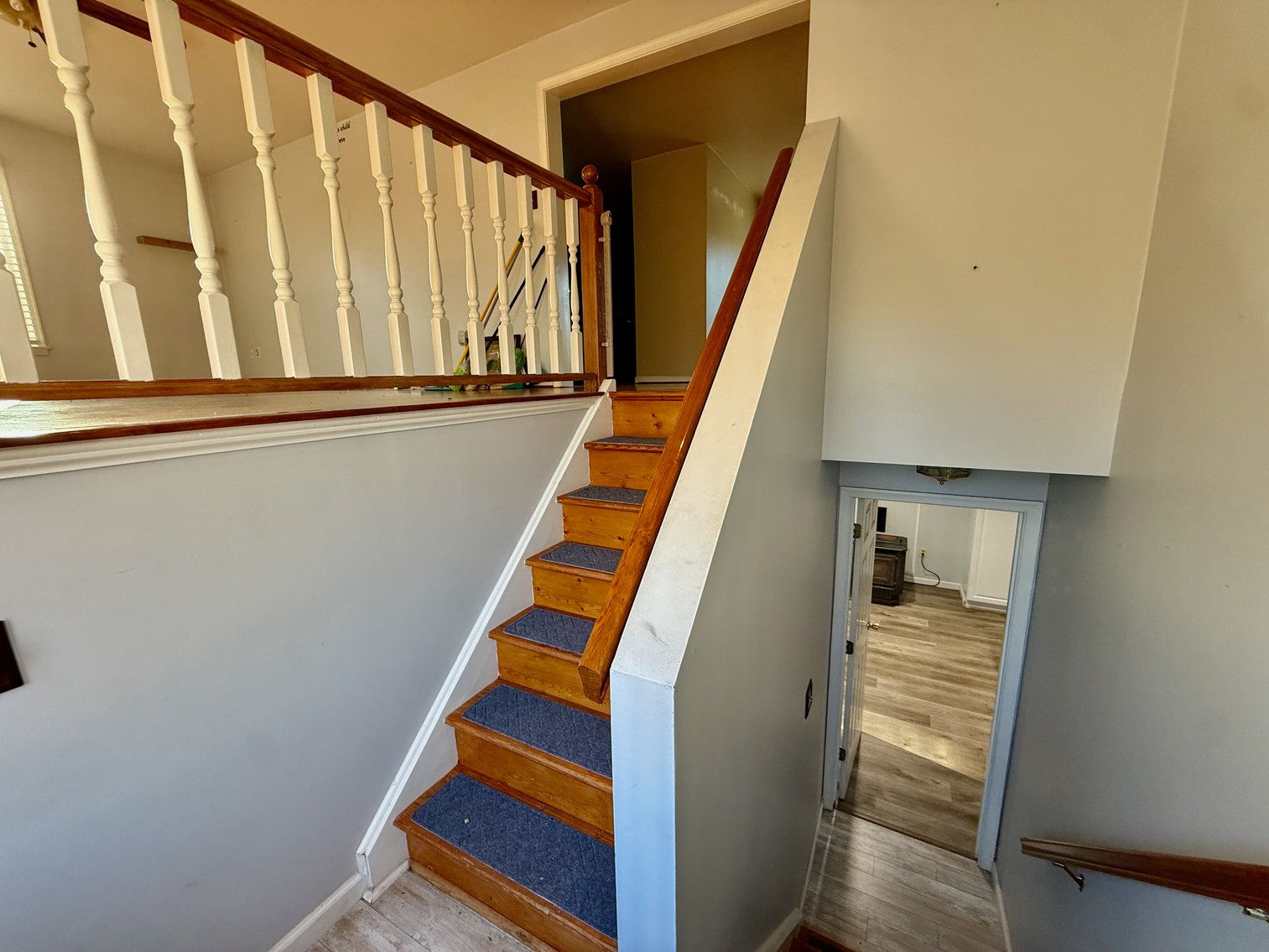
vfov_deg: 85.7
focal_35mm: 14
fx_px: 513
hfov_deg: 102.1
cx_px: 634
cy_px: 476
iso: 200
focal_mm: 2.22
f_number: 2.2
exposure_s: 1/60
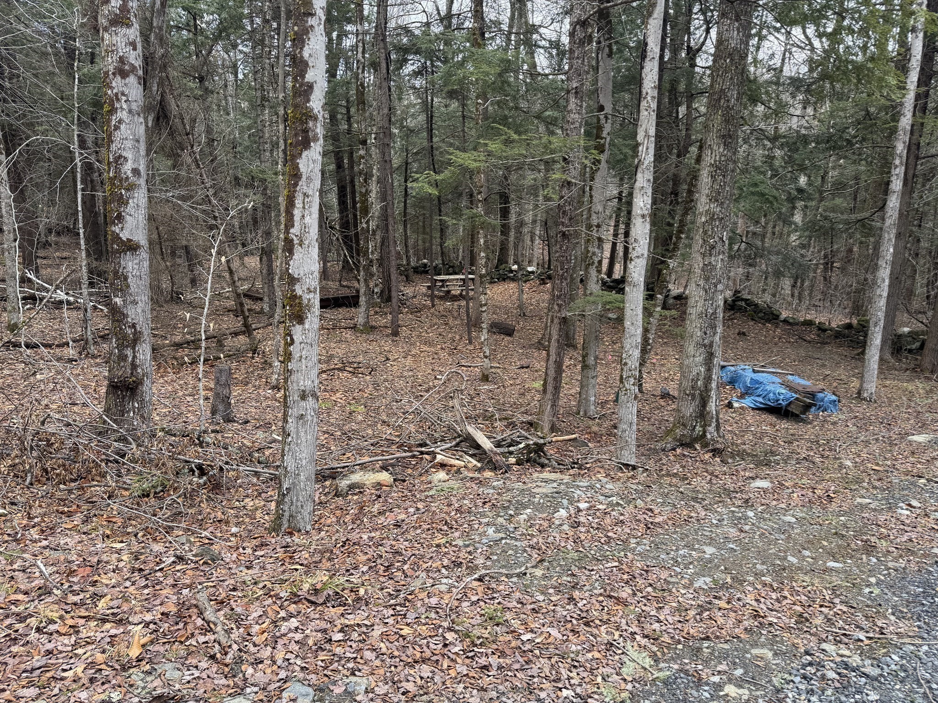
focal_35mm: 24
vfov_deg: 56.8
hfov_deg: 71.6
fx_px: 650
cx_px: 469
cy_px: 352
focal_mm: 6.76
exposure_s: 1/264
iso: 64
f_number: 1.78
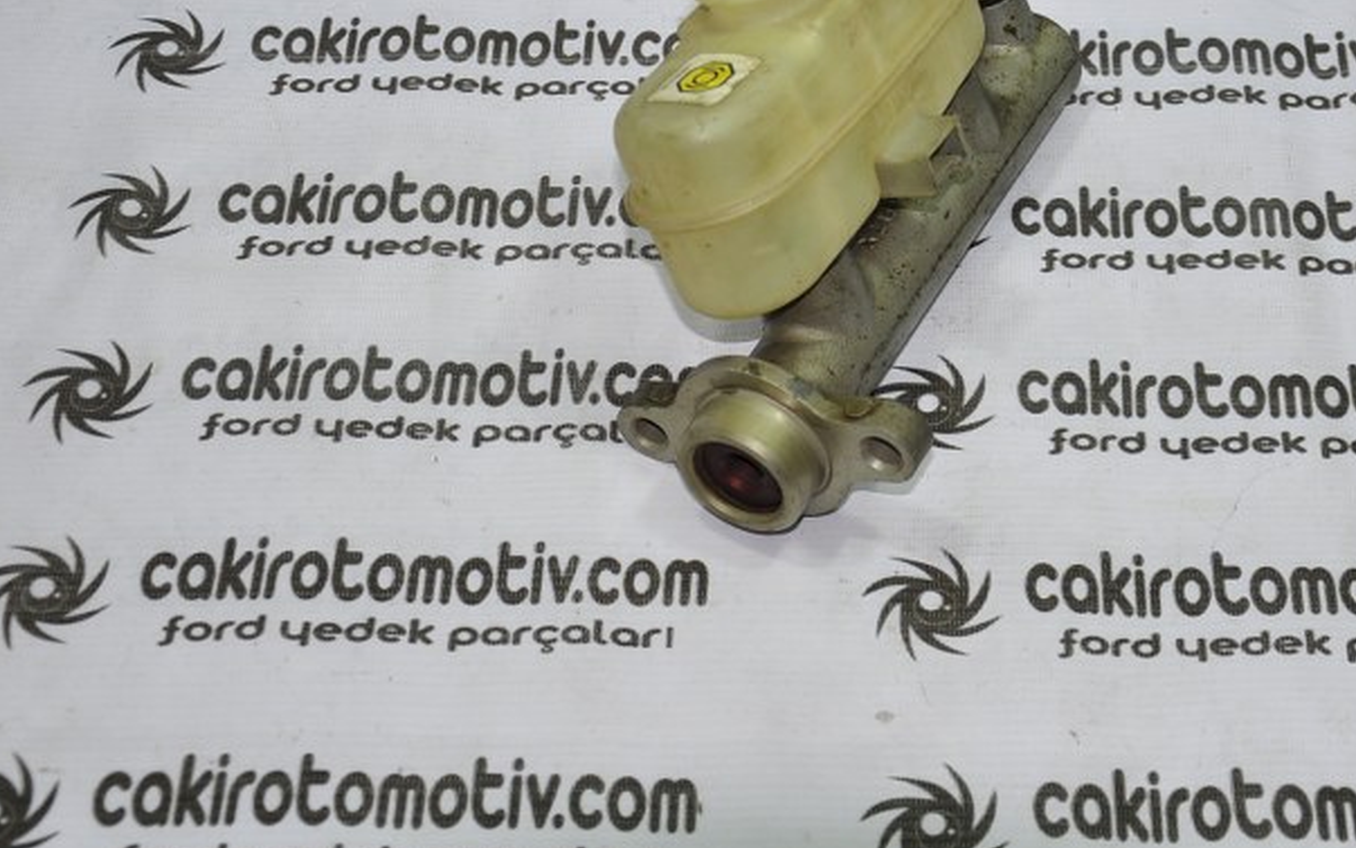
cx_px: 843
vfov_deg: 16.3
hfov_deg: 25.8
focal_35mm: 80
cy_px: 187
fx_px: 2948
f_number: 4.5
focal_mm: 35
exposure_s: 1/60
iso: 200
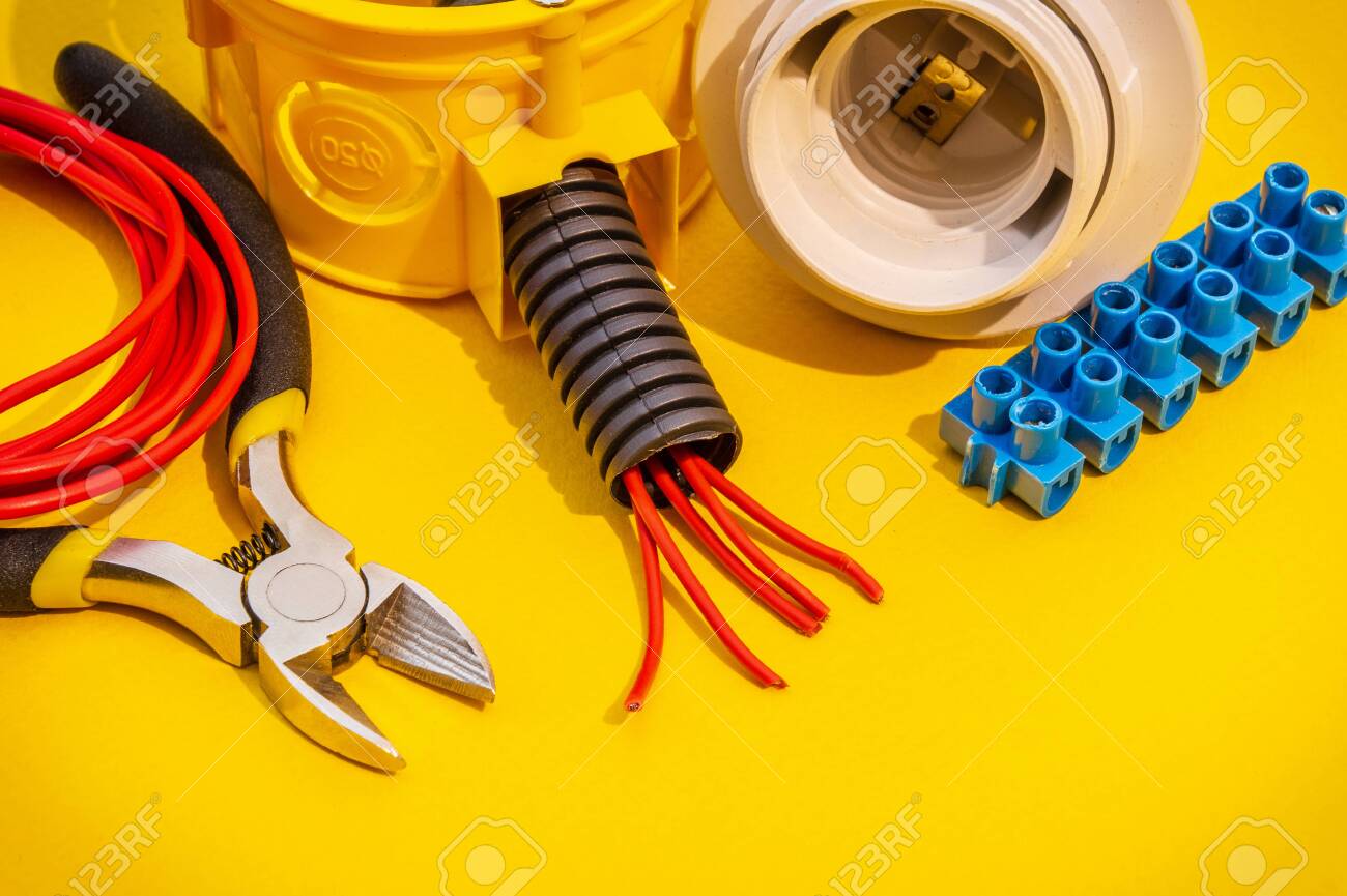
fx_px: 4487
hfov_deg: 17.1
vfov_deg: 11.4
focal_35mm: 120
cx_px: 674
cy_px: 448
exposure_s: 20
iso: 100
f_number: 14
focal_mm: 80
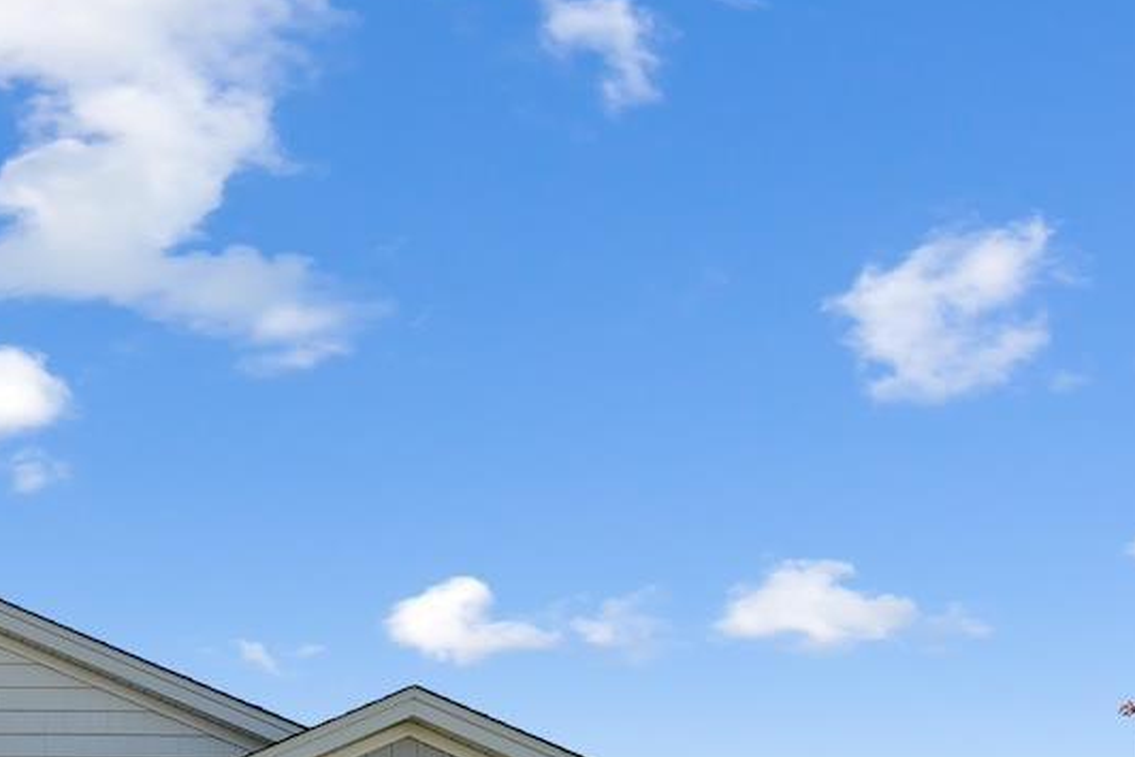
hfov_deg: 27.3
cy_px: 1226
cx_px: -81
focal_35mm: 68
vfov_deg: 17.4
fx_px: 2151
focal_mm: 18.6
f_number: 5.6
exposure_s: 1/320
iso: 100
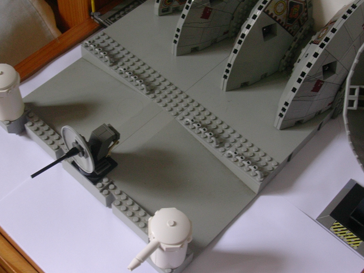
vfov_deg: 26.0
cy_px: 110
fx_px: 589
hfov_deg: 34.4
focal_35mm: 56
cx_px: 179
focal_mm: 6.7
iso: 70
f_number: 2.9
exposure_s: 1/26.9
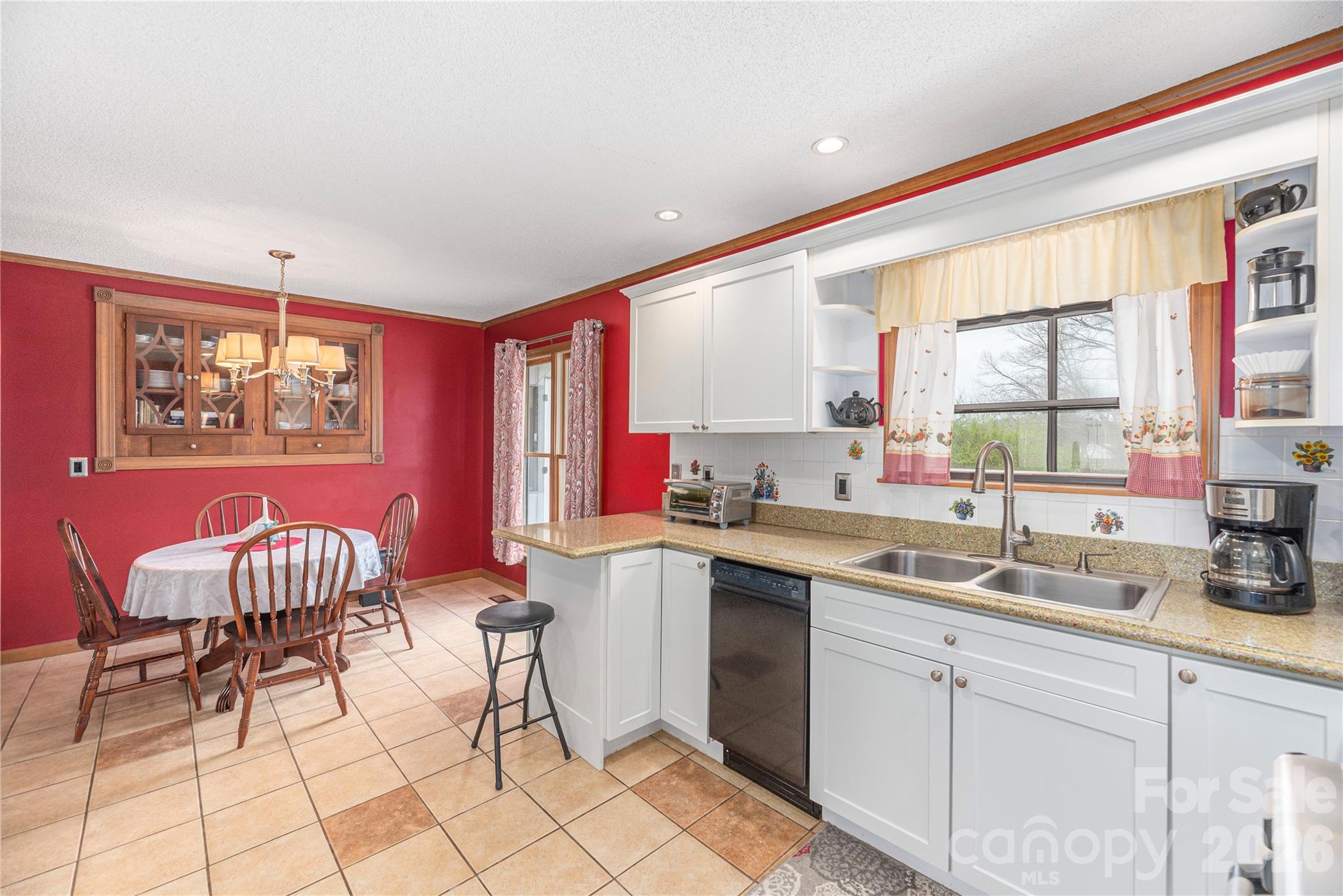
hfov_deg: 104.2
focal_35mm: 14
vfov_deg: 81.3
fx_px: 522
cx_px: 672
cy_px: 448
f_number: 8
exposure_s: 1/100
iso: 320
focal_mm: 14
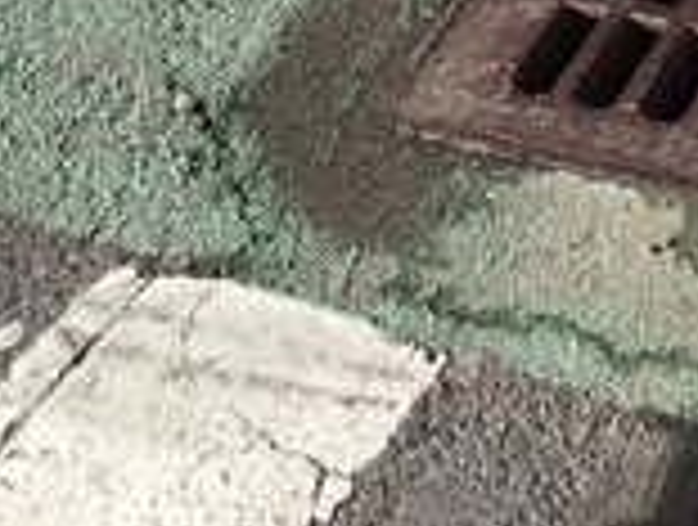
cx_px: 829
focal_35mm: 112
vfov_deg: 12.1
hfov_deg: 16.8
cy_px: -441
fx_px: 2264
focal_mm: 4.15
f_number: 2.2
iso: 25
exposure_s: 1/1326
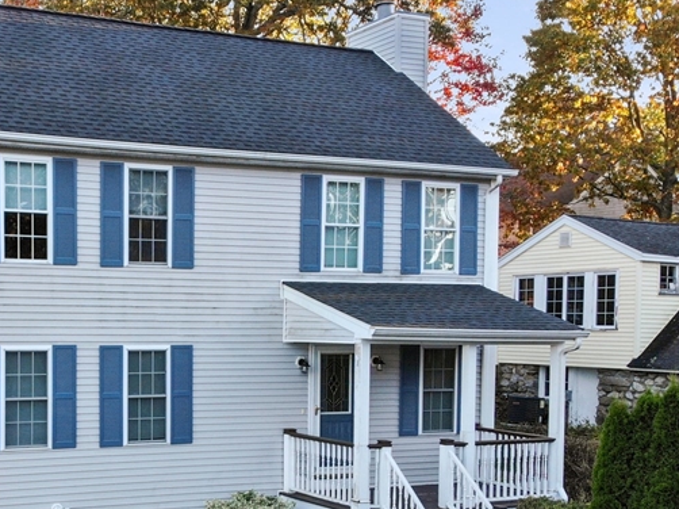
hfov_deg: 37.1
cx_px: 104
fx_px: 961
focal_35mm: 49
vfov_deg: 29.3
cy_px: 372
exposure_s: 1/120
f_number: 2.8
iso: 100
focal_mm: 4.5
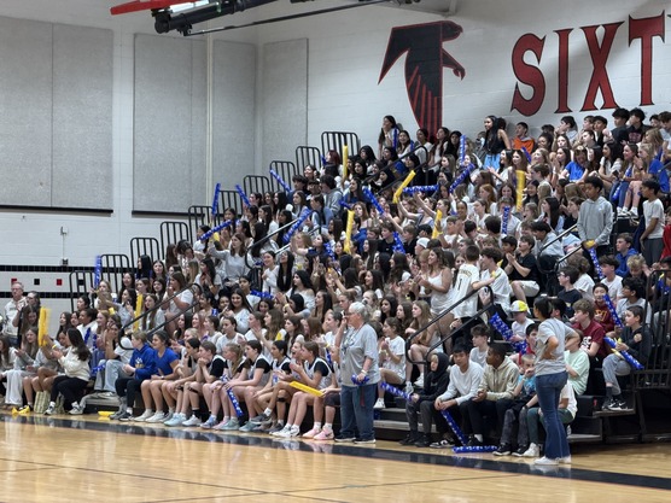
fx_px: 1938
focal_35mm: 100
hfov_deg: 19.6
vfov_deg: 14.8
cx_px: 336
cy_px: 252
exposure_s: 1/60
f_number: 2.8
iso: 320
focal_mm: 16.89
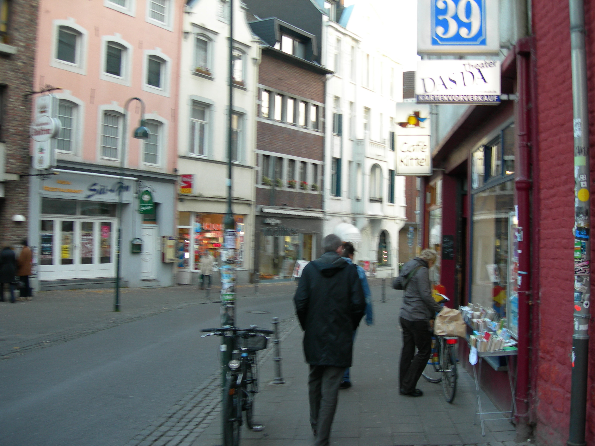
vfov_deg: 37.7
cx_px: 298
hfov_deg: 49.0
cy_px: 223
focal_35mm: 38
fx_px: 653
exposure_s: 1/28.6
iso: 50
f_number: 2.8
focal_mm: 7.8
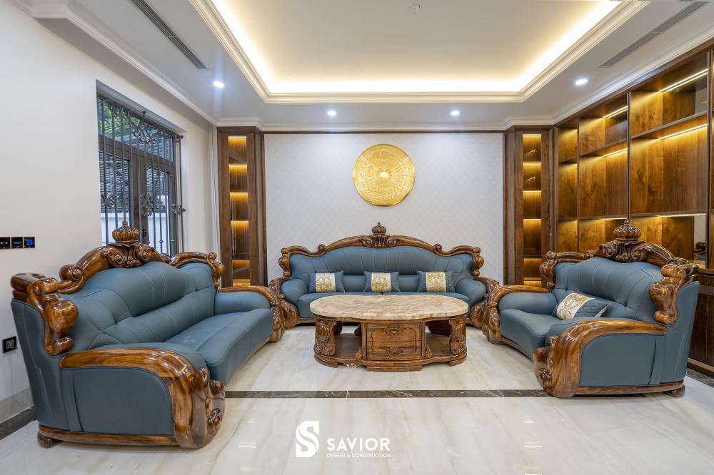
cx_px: 357
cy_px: 238
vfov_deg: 73.7
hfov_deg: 96.8
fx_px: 317
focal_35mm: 16
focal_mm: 16
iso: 800
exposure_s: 1/40
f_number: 4
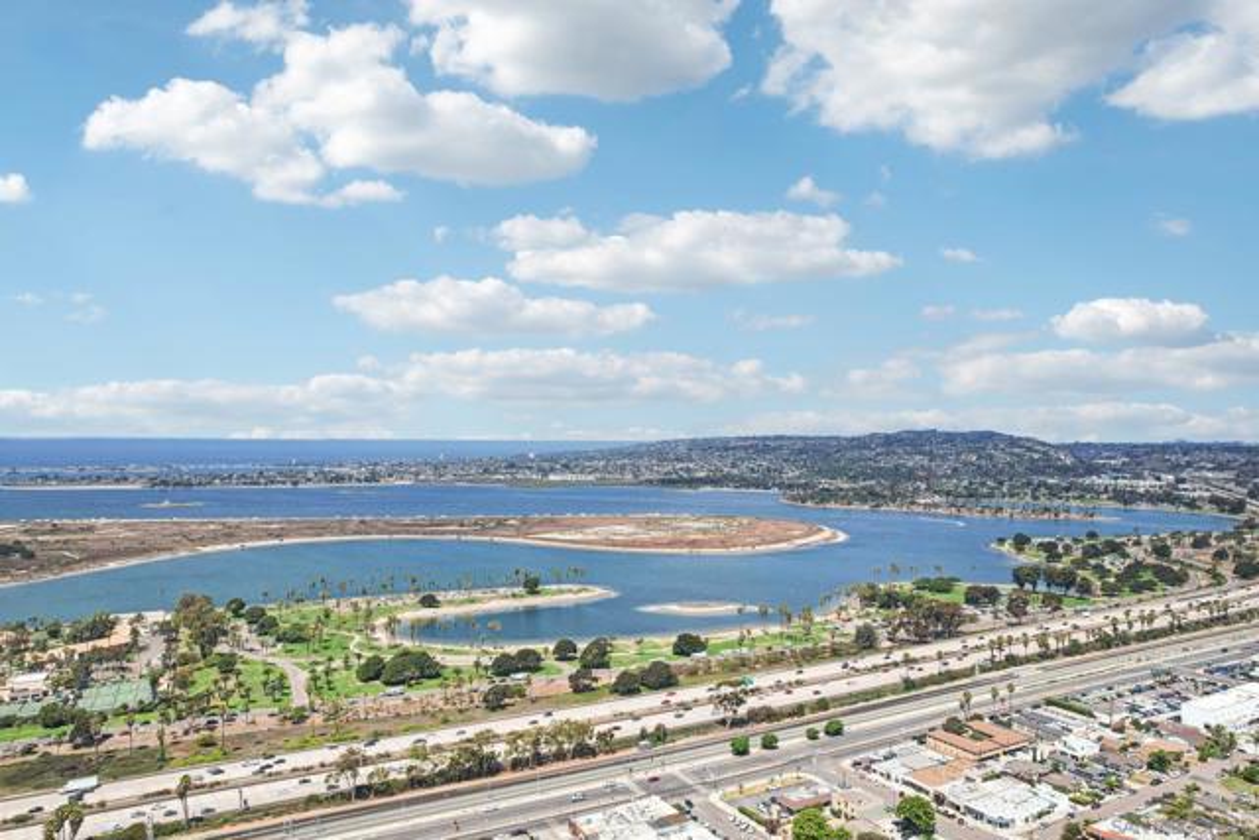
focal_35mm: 22
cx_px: 630
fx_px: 770
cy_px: 420
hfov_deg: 78.6
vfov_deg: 57.3
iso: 100
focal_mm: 8.38
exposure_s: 1/2000
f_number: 2.8
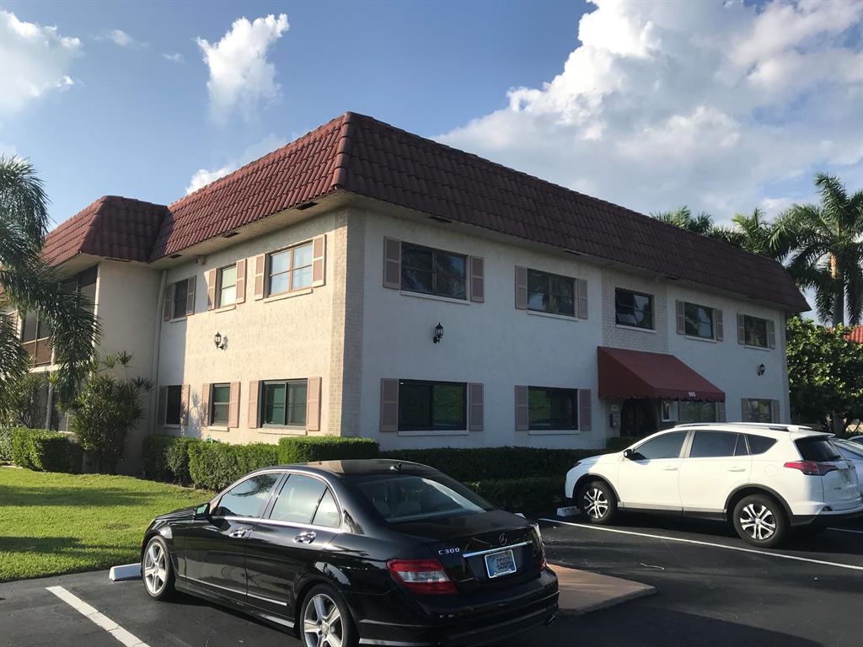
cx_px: 432
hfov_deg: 63.4
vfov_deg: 49.7
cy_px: 324
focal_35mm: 28
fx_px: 698
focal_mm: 3.99
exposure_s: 1/2398
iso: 20
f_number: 1.8
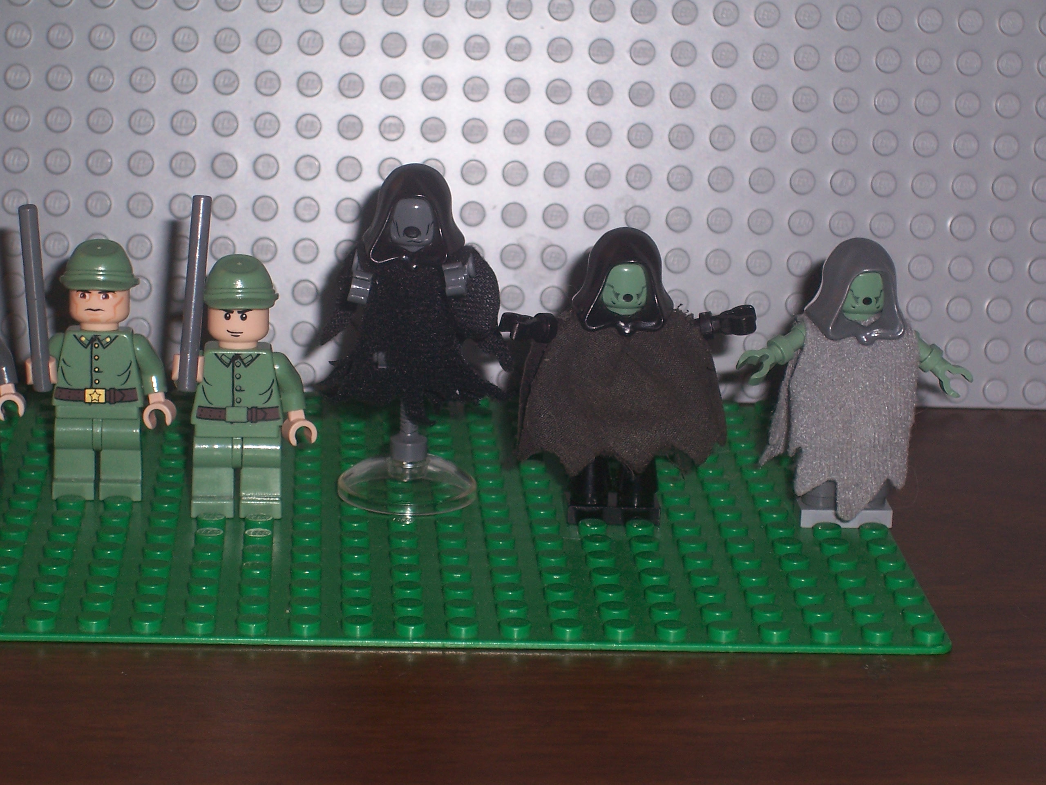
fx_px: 3082
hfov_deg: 19.3
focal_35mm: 102
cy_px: 392
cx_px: 523
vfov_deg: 14.5
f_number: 4.6
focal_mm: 16.8
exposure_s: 1/90
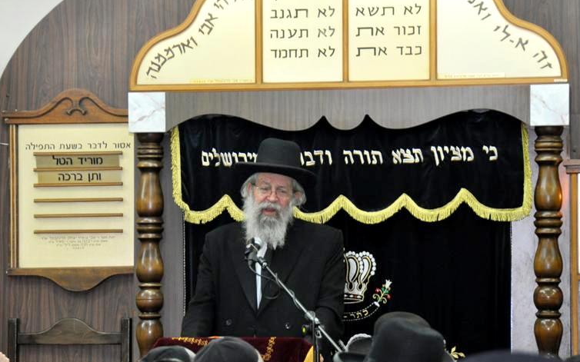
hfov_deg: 12.6
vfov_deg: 7.9
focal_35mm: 166
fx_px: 2624
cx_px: 271
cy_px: 211
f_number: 5
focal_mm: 80
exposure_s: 1/60
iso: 800
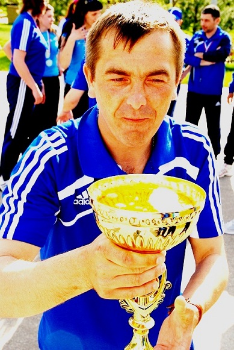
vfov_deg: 38.8
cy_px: 175
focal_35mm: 51
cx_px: 117
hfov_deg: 26.6
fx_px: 496
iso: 100
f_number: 9
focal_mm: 34
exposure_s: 1/200
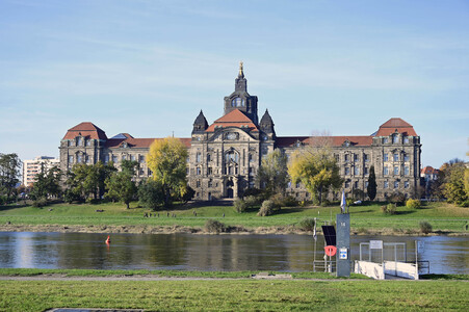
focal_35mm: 57
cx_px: 234
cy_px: 156
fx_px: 742
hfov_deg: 35.1
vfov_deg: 23.7
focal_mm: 57
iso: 100
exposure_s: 1/320
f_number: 5
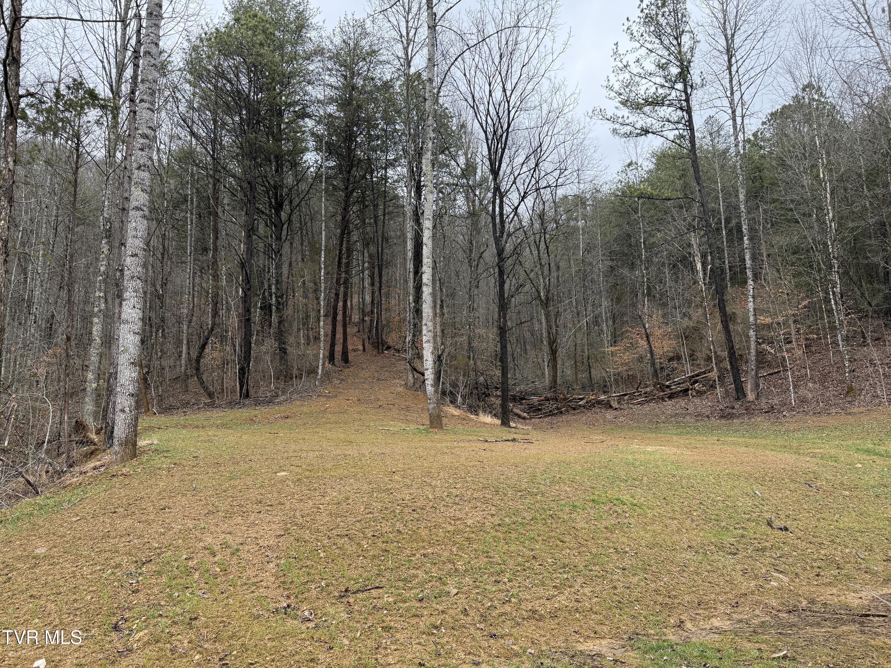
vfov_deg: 56.8
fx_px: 618
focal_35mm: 24
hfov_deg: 71.6
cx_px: 446
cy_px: 334
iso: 100
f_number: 1.78
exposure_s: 1/440
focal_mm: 6.76
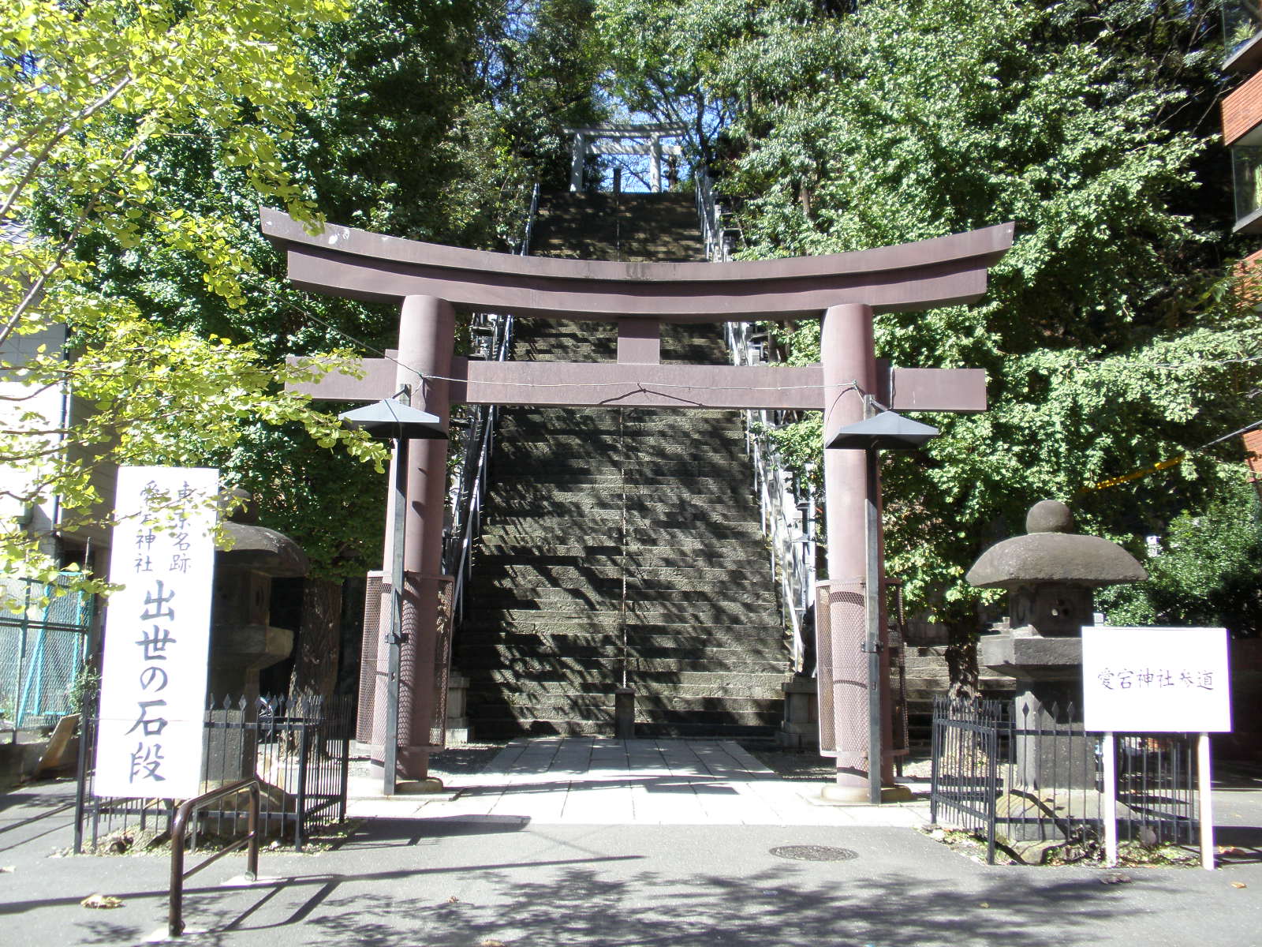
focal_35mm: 37
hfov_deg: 50.1
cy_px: 474
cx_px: 631
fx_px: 1349
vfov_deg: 38.7
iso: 64
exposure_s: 1/200
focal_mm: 6.6
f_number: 3.5
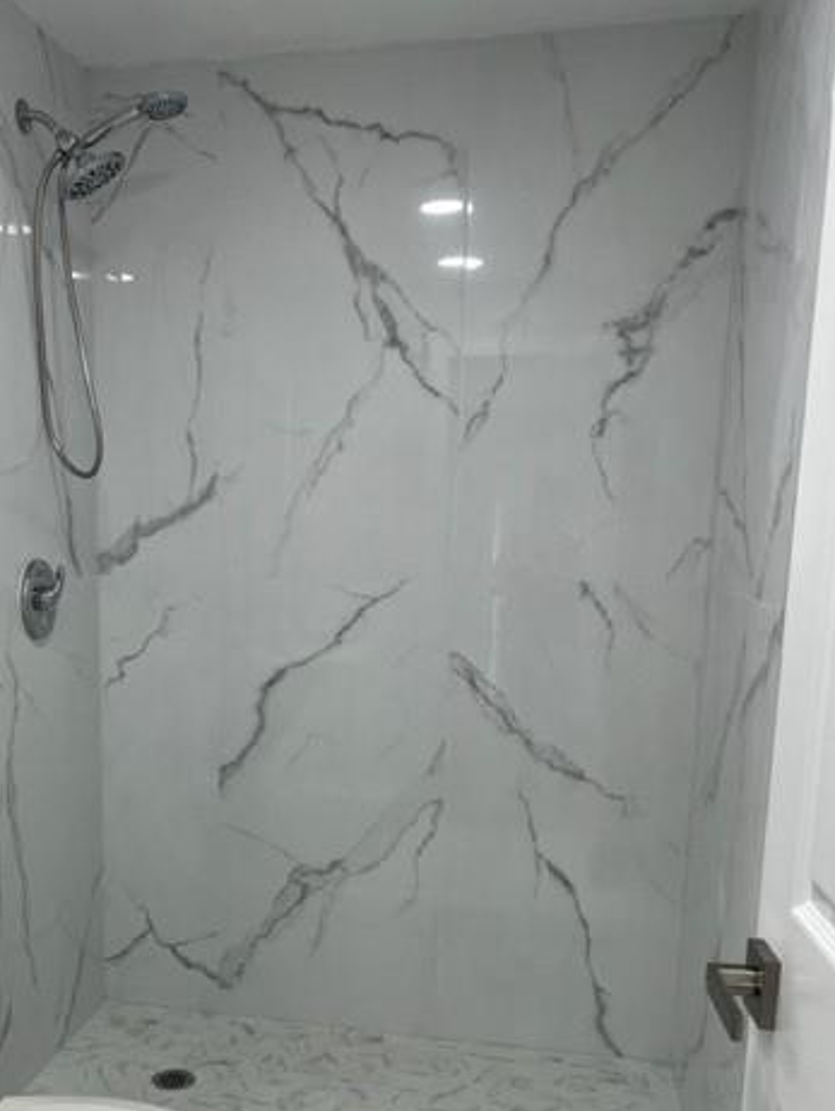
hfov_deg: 39.1
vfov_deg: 50.2
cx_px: 265
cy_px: 765
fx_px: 1157
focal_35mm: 36
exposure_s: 1/121
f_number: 1.5
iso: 64
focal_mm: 5.7
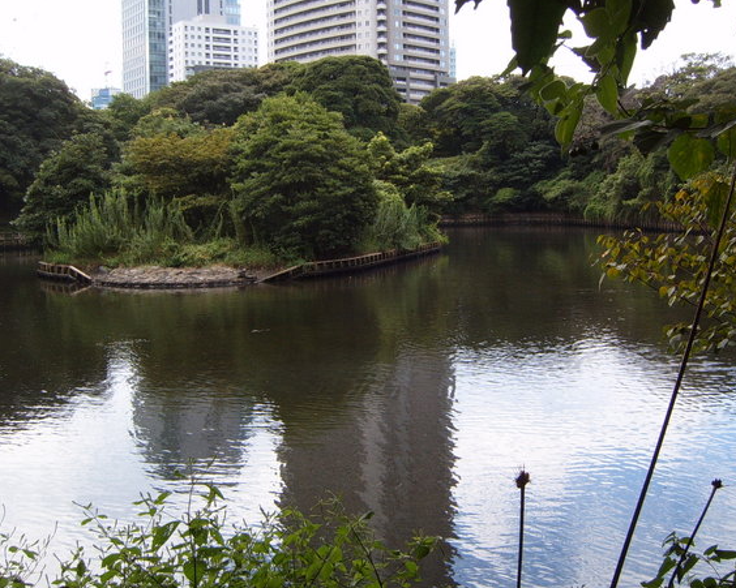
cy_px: 276
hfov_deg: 44.8
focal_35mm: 41
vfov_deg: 36.5
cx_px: 395
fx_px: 893
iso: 63
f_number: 6
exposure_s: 1/90
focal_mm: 6.2
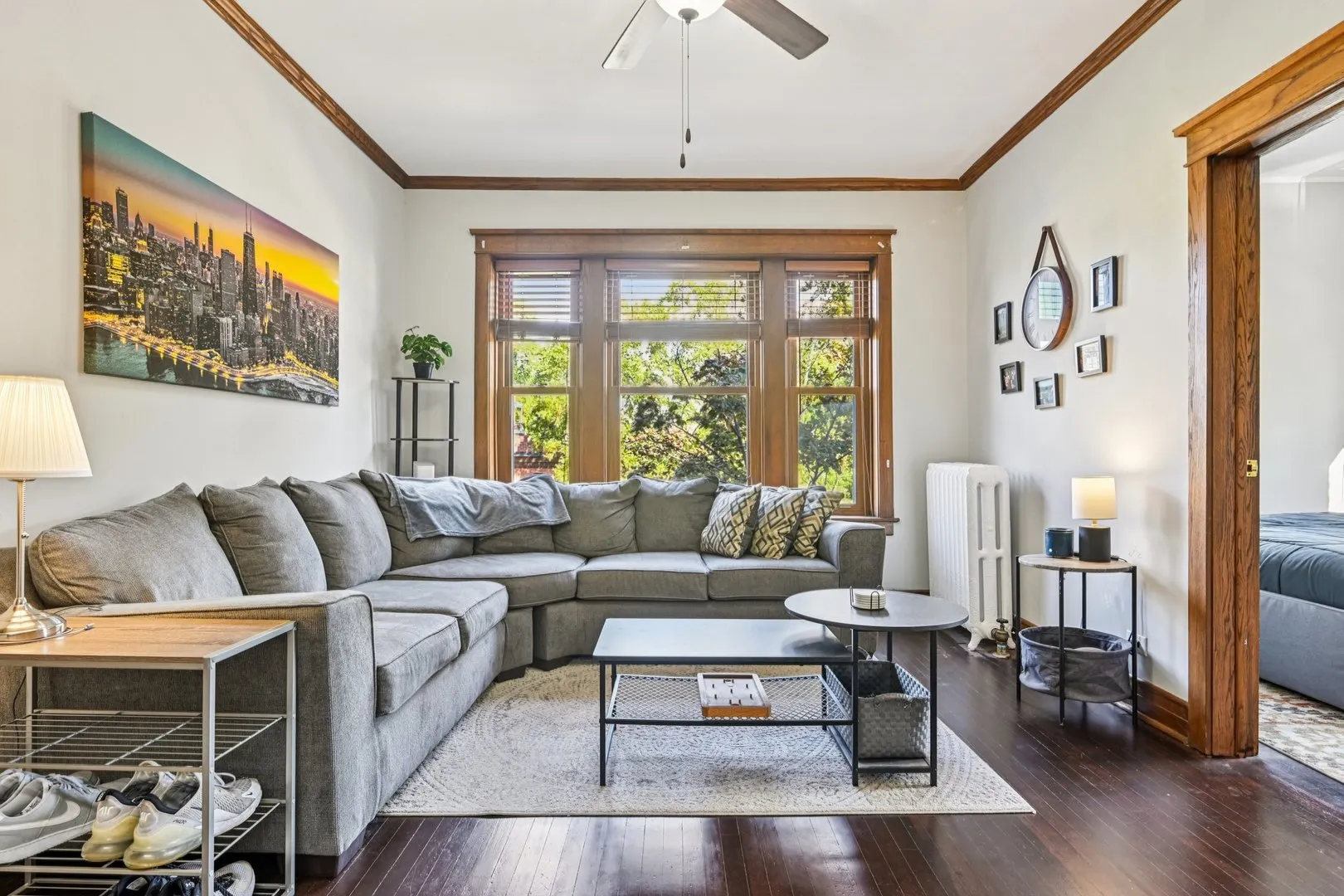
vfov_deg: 64.6
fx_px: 709
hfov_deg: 86.9
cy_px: 448
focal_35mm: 19
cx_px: 672
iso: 800
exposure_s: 1/10
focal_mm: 19
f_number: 8
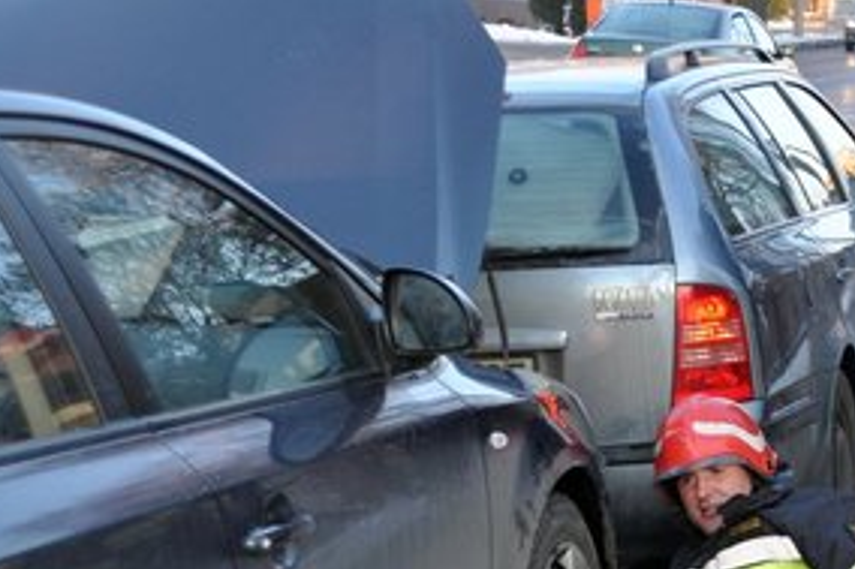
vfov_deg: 12.4
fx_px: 2611
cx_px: 813
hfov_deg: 18.2
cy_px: 403
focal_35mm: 110
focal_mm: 32
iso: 360
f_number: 5.6
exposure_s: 1/125
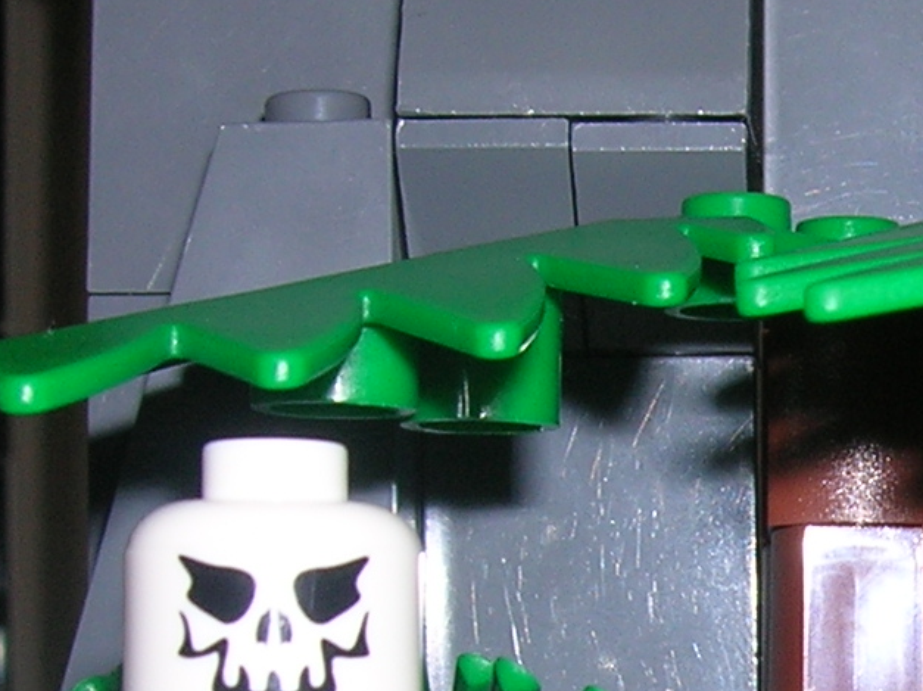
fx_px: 3303
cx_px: 1132
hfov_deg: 15.3
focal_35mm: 124
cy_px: 740
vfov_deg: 11.8
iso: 50
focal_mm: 5.7
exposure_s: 1/60.1
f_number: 4.9
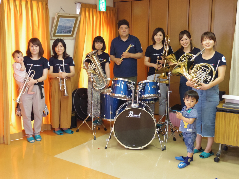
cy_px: 90
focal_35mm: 43
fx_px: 297
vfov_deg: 33.6
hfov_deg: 43.9
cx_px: 120
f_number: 3.2
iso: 1000
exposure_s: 1/60
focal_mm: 7.8
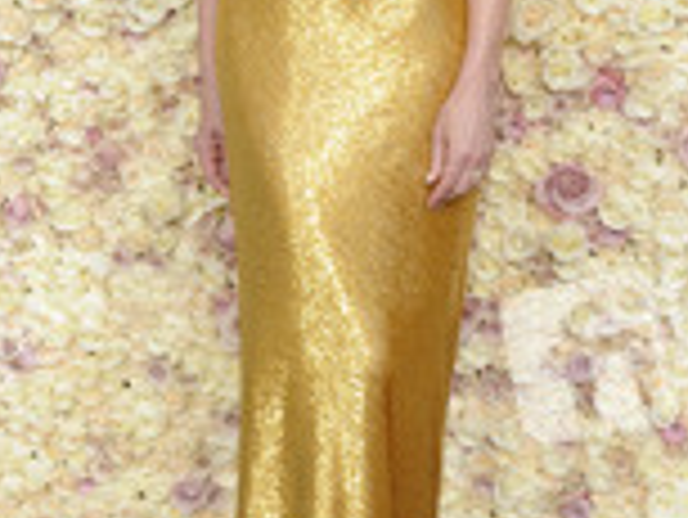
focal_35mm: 141
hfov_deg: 14.0
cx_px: 326
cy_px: 113
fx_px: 2805
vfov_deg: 10.5
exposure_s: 1/250
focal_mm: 56
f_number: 13
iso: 1000
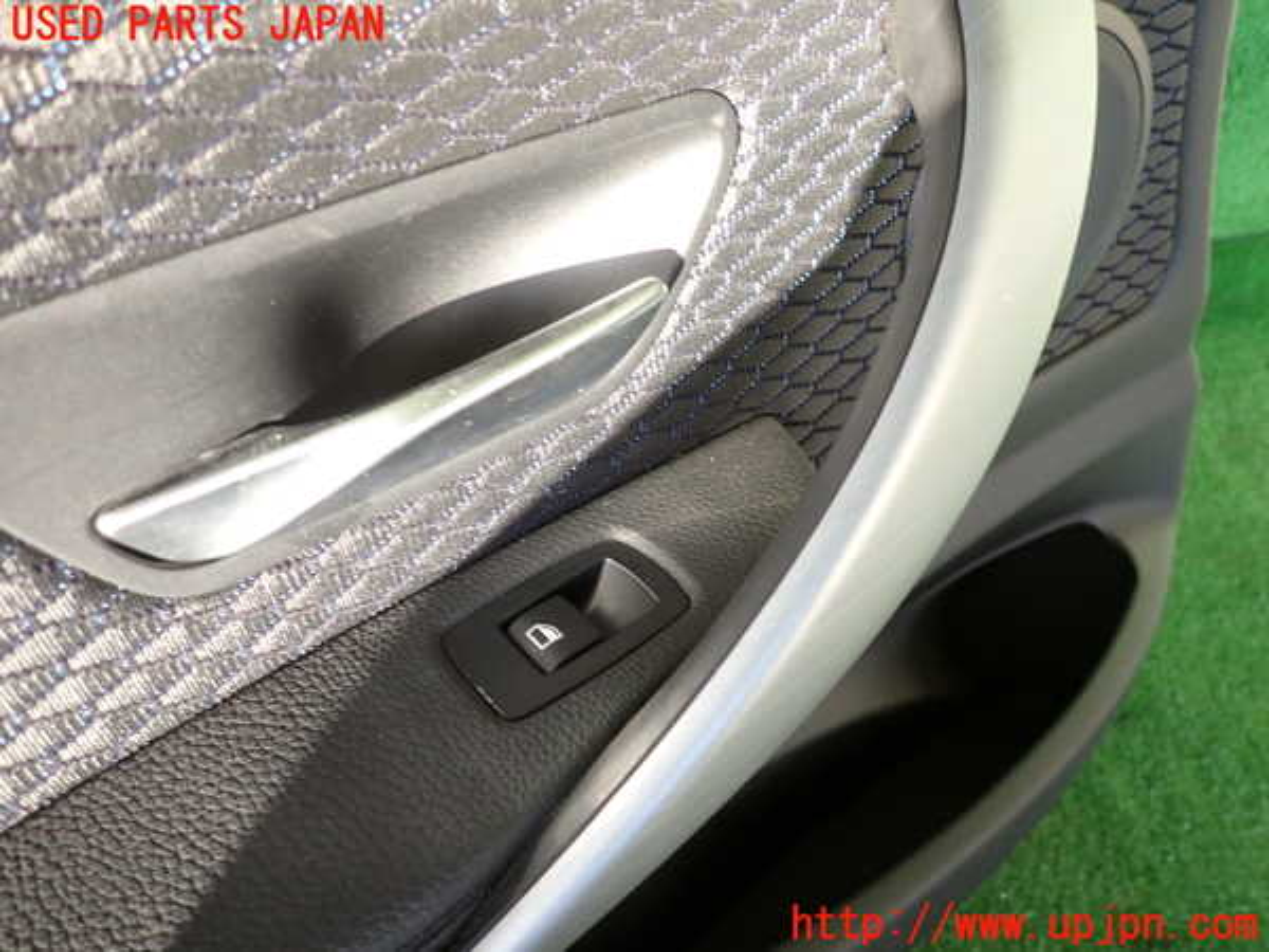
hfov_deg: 69.4
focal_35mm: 25
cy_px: 476
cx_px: 634
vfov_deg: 54.9
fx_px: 916
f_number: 2
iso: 100
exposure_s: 1/80
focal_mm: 4.5
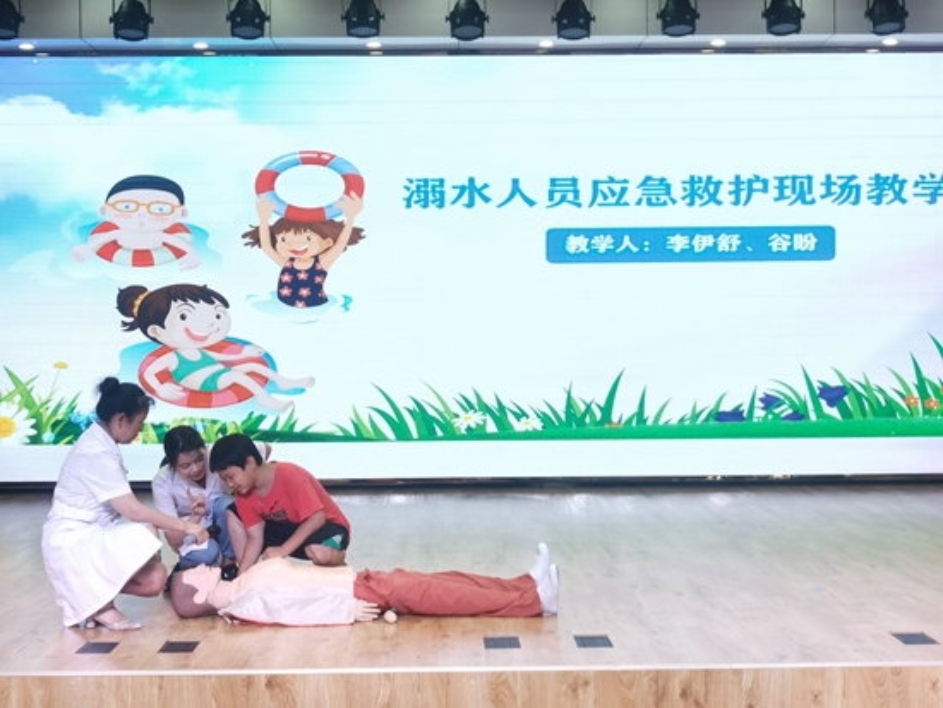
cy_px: 354
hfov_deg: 30.3
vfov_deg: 22.9
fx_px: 1744
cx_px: 472
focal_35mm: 64
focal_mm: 5.56
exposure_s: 1/121
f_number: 1.6
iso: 50
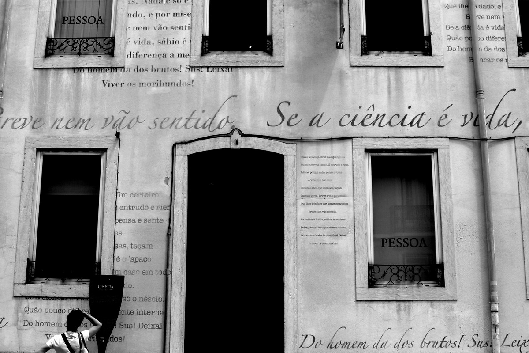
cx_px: 265
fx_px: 676
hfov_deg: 42.8
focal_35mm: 46
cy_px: 125
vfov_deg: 29.1
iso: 100
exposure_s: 1/125
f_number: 14
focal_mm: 24
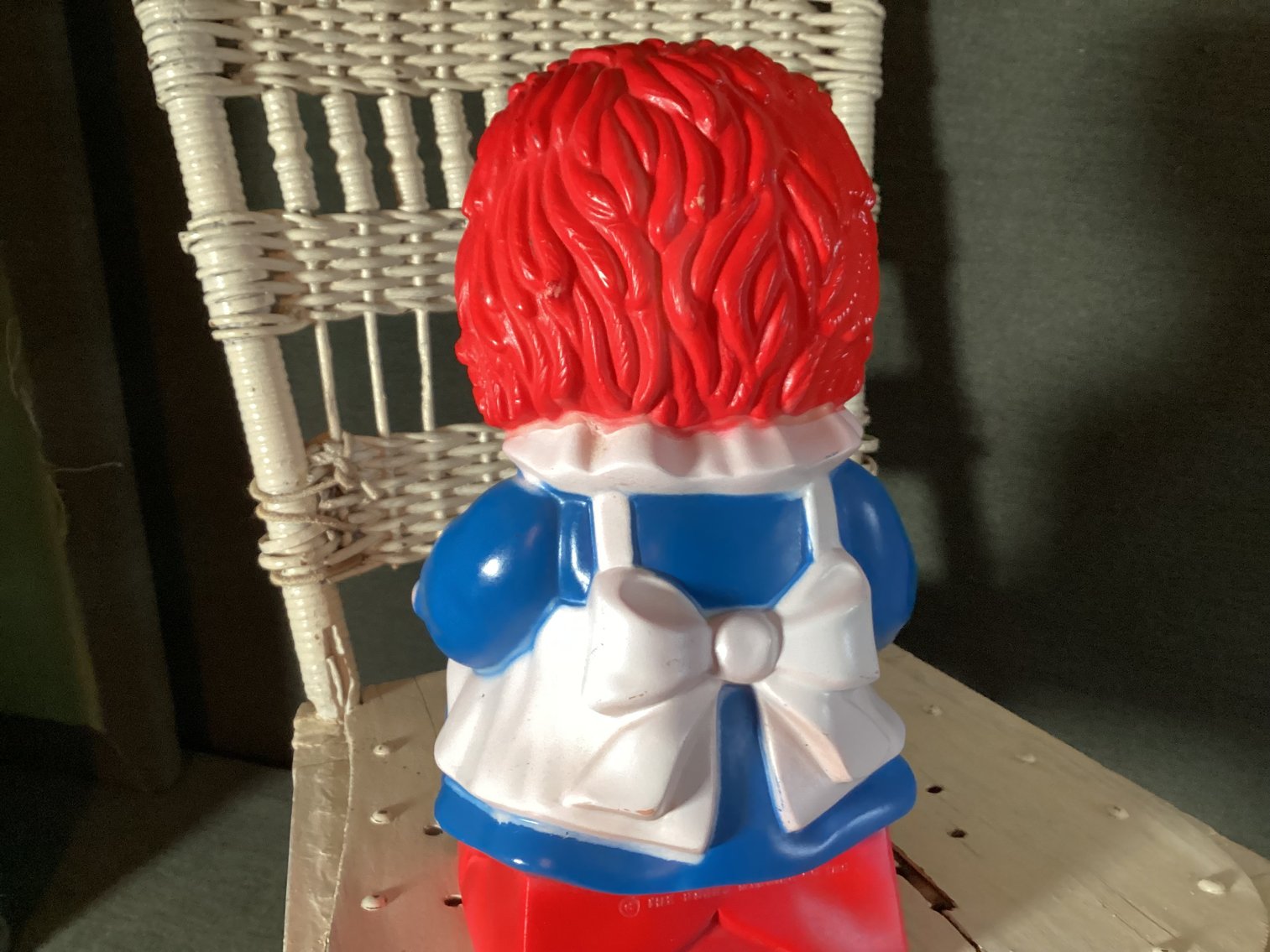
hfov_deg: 58.3
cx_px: 635
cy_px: 476
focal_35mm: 31
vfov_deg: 45.4
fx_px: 1137
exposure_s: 1/50
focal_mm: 3.3
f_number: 2.4
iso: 250
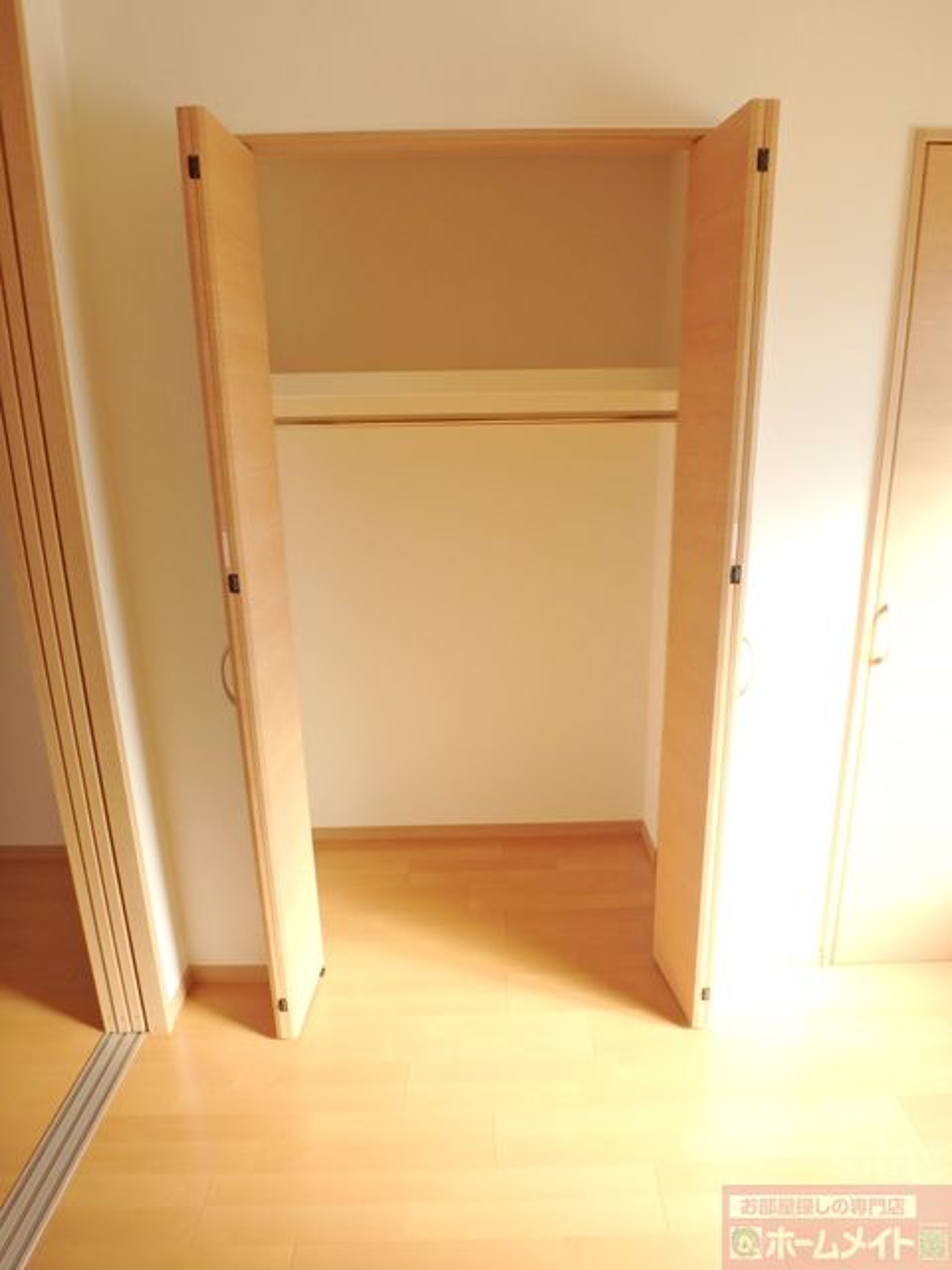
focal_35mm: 21
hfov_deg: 63.4
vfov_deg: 79.0
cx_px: 476
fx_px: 770
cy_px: 635
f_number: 3.5
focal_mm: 3.7
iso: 125
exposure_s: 1/80
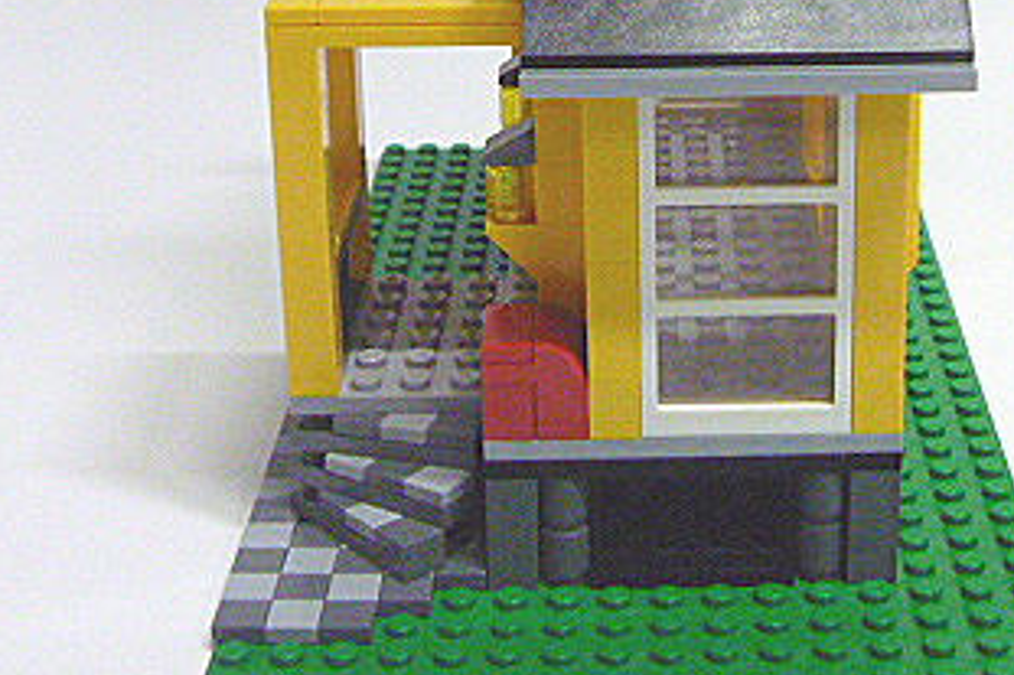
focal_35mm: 75
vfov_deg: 17.8
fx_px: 2111
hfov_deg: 26.8
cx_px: 694
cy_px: 26
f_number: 3.5
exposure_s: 1/40
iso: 800
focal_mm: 6.3
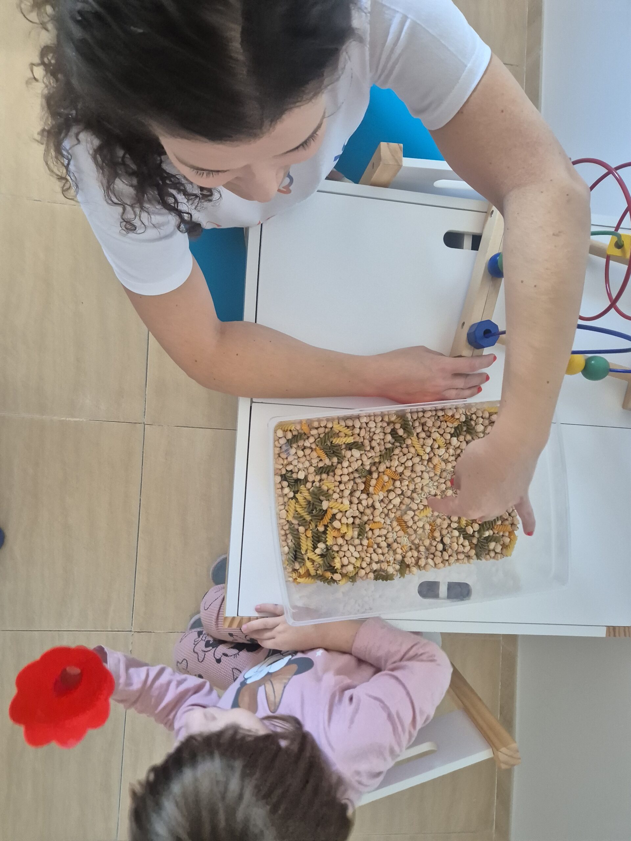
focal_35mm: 23
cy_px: 420
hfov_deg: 58.9
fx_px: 559
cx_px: 316
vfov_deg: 73.9
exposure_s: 1/100
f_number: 1.8
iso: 800
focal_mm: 5.4
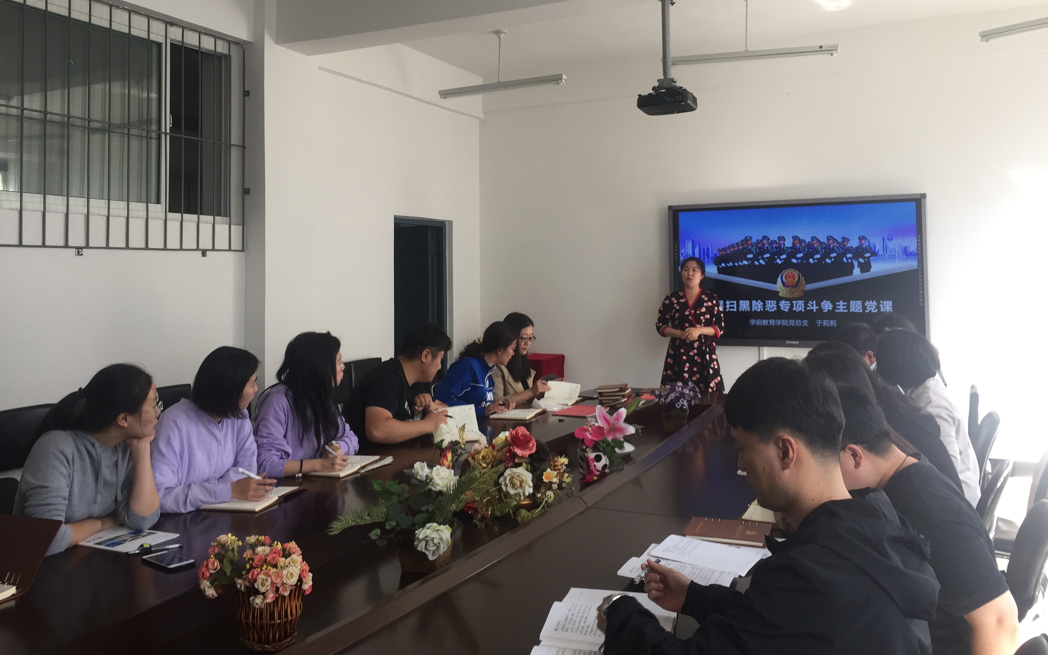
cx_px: 524
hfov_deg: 61.2
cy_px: 261
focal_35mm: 31
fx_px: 885
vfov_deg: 40.4
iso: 50
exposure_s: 1/100
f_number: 2.2
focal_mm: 4.15
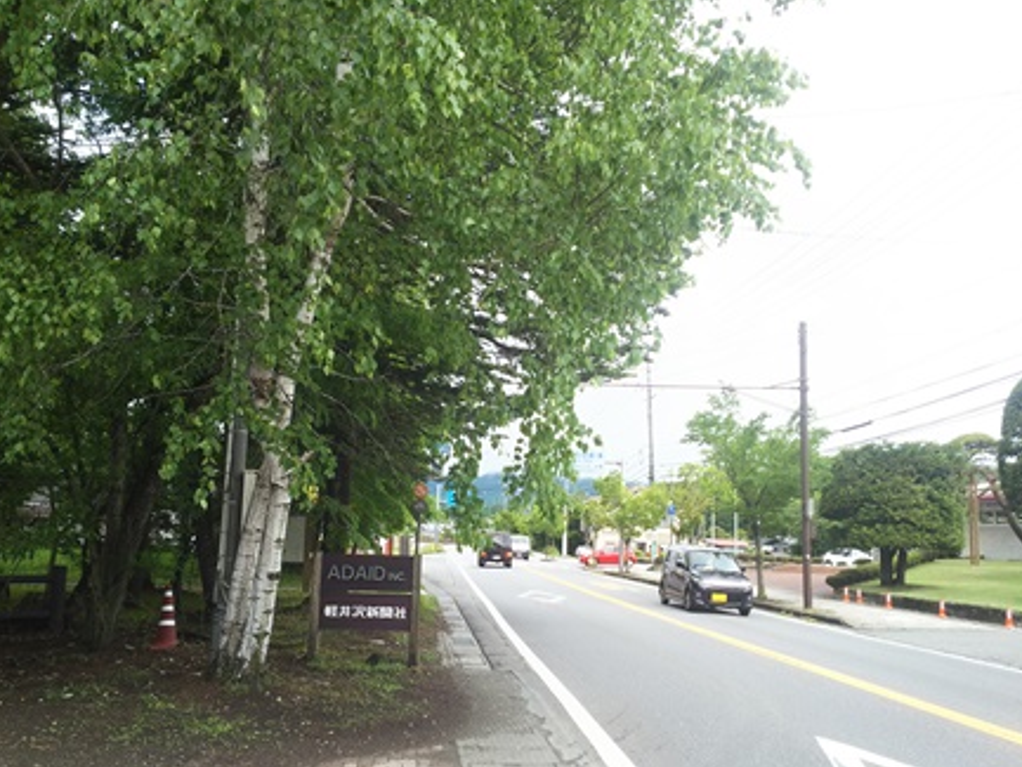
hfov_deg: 59.8
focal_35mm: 30
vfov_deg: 46.8
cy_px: 419
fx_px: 886
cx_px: 458
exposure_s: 1/343
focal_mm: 4.2
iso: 20
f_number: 1.9
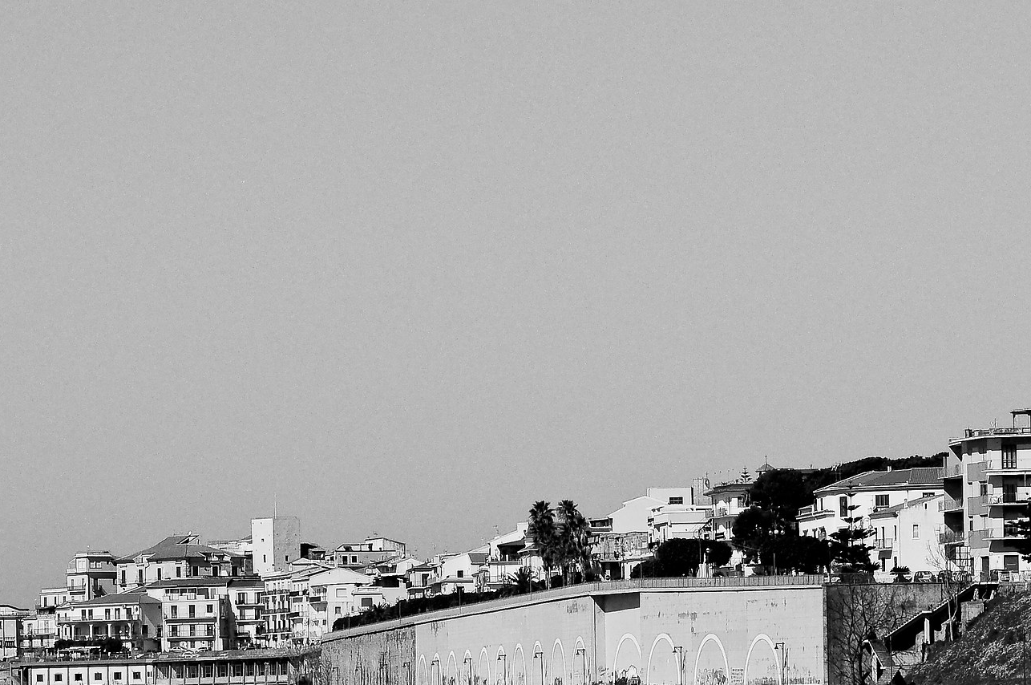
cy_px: 626
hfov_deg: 10.5
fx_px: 5606
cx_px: 363
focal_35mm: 196
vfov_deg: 7.0
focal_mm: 70
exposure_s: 1/5000
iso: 400
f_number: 6.3
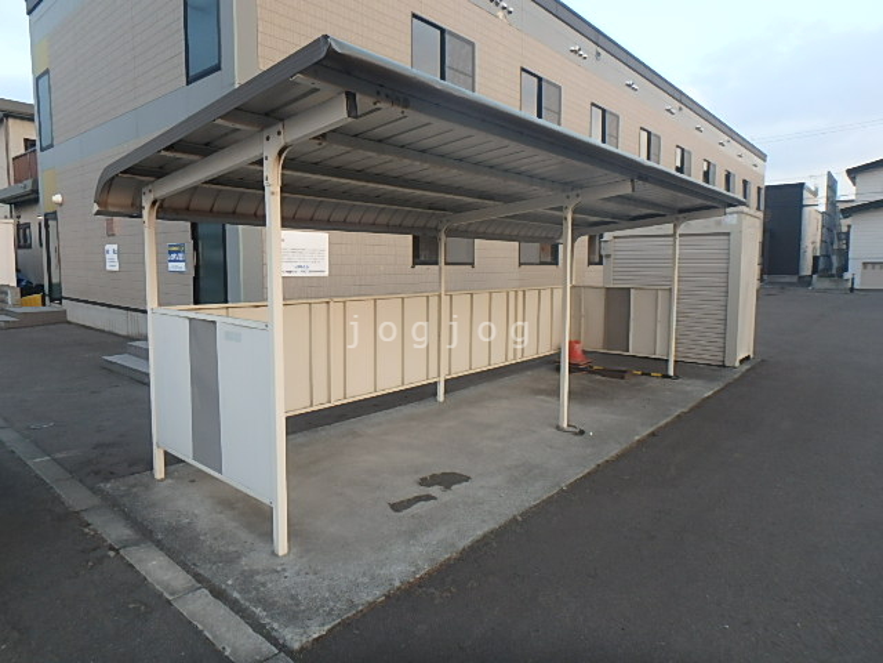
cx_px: 442
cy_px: 332
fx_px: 536
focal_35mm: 21
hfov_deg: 79.0
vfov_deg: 63.4
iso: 160
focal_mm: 3.7
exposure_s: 1/60
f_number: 3.5
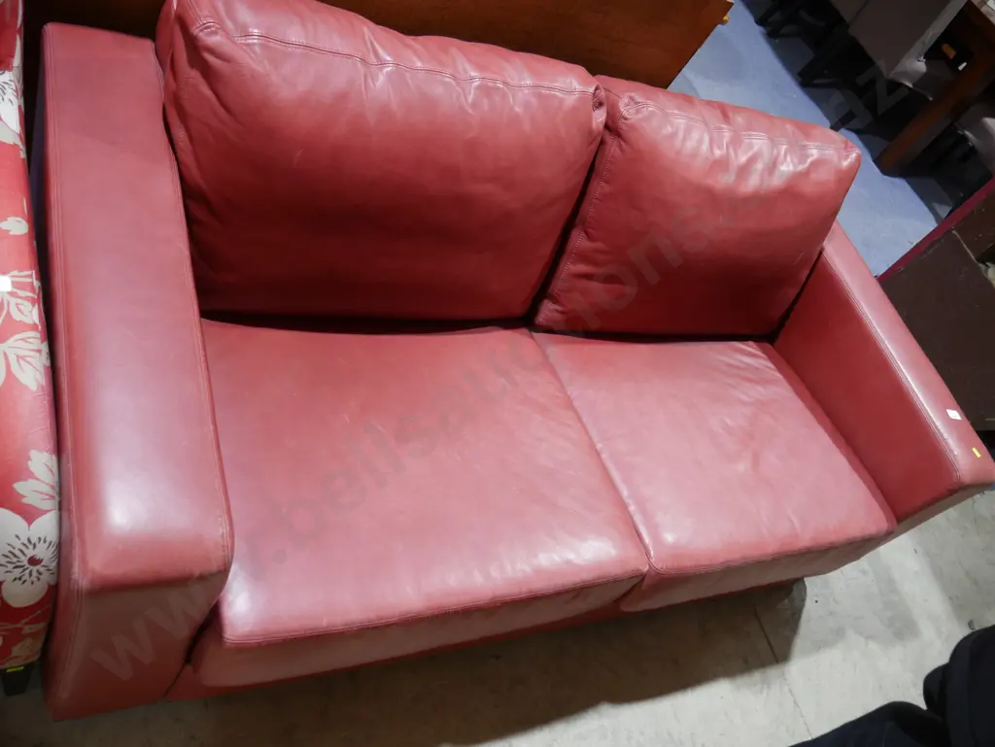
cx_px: 498
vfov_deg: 49.8
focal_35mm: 28
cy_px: 374
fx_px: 805
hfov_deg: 63.4
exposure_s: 1/60
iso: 400
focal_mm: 14
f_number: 3.5
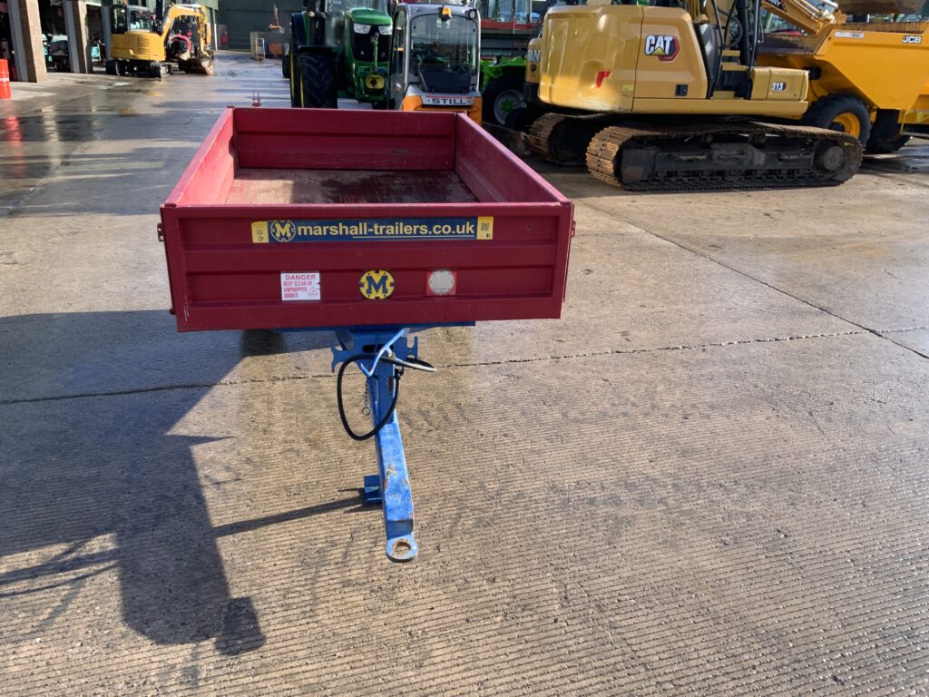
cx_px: 464
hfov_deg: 61.7
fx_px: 778
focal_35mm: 29
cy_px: 348
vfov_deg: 48.2
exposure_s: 1/469
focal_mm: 3
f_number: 1.8
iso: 16
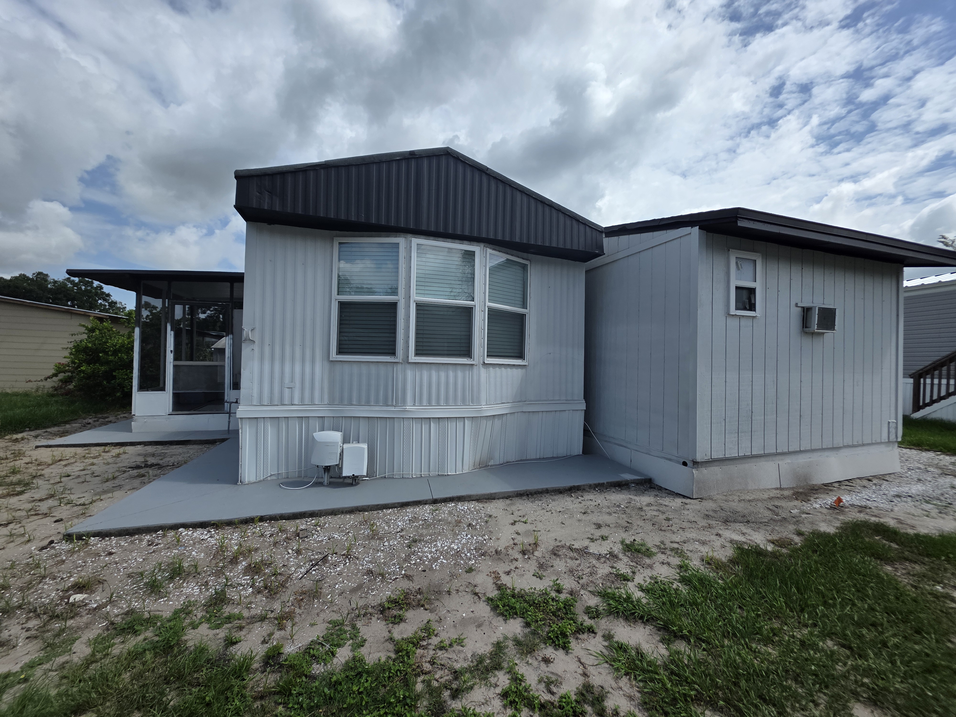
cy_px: 358
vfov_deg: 89.9
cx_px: 478
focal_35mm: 13
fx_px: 359
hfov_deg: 106.2
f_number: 1.9
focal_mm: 2.2
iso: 40
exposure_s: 1/3502
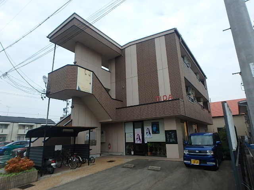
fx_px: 154
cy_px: 95
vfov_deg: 63.4
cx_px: 127
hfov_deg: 79.0
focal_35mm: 21
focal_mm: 3.7
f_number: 3.5
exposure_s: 1/800
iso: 125
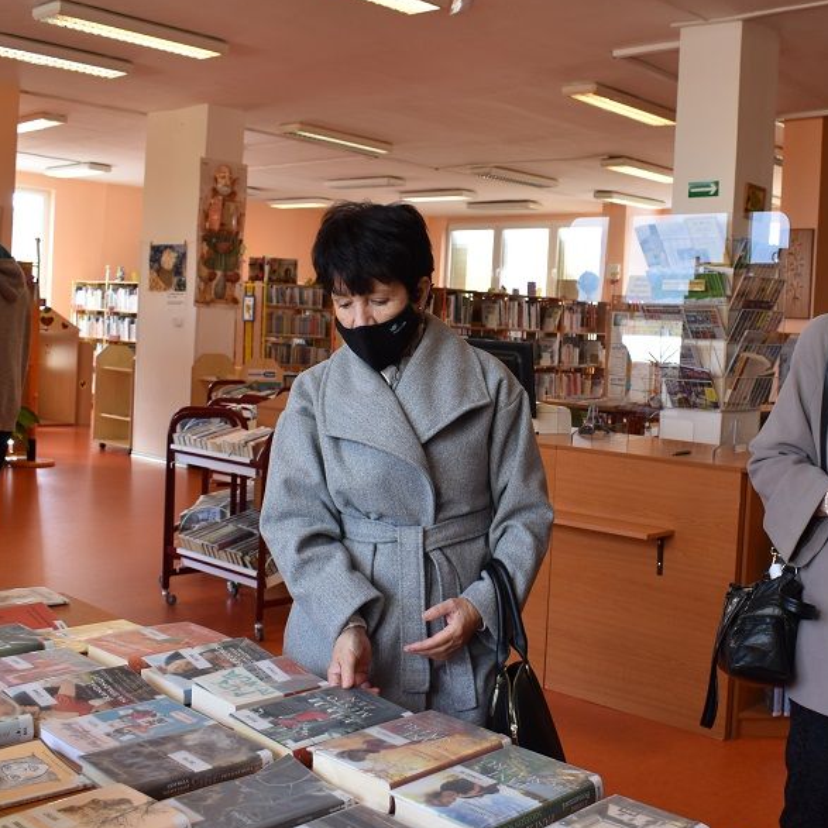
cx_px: 553
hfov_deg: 41.3
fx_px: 1082
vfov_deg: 41.8
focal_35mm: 40
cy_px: 374
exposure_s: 1/100
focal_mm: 18
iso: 400
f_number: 5
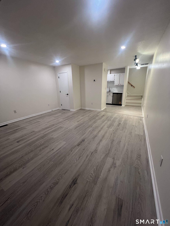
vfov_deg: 106.2
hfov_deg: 89.9
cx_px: 85
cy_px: 113
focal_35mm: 13
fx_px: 85
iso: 200
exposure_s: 1/120
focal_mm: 1.57
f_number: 1.8
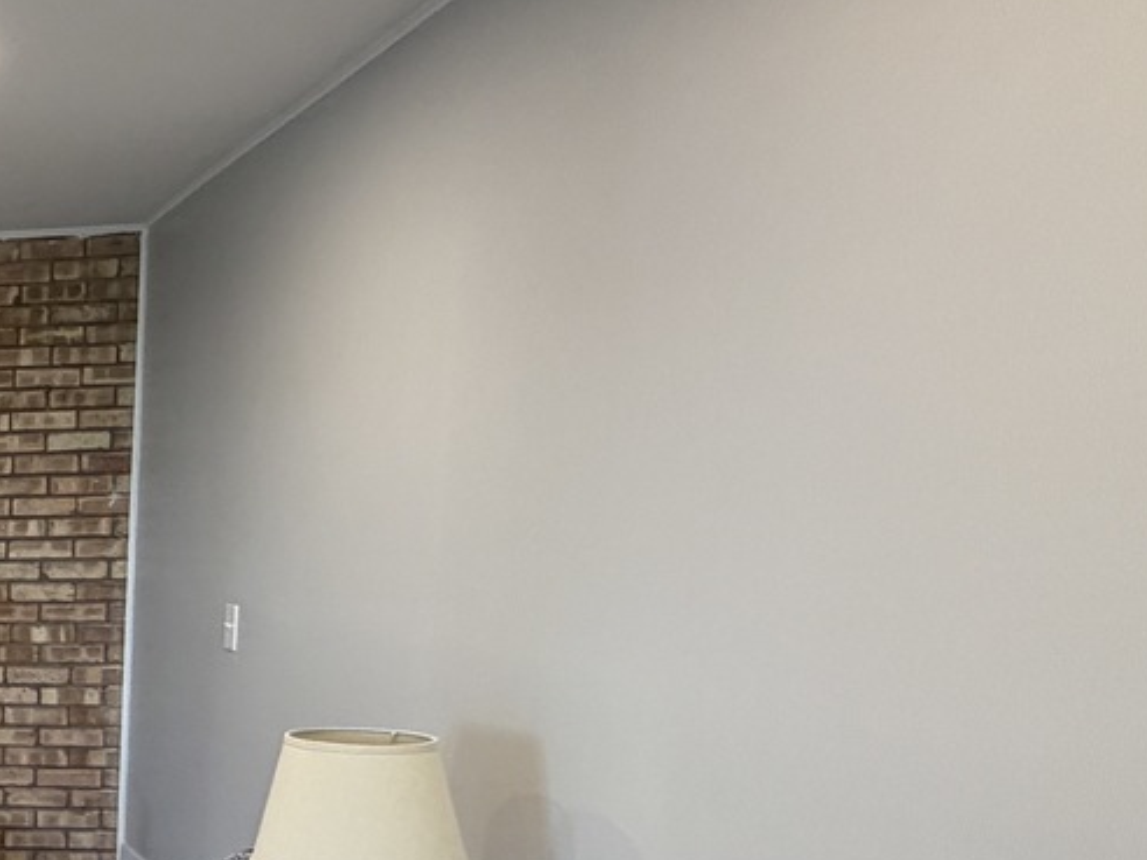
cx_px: -499
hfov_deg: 30.3
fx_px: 1359
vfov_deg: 34.2
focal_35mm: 41
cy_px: 678
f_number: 2.2
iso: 320
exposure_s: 1/60
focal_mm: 2.22
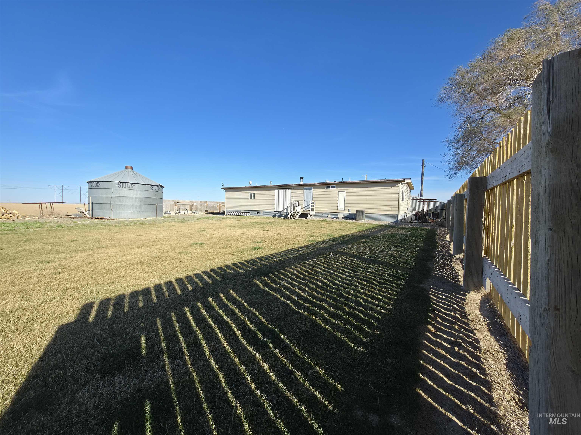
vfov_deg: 89.9
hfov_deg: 106.2
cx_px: 290
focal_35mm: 13
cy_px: 218
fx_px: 218
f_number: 1.9
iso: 16
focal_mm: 2.2
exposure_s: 1/617
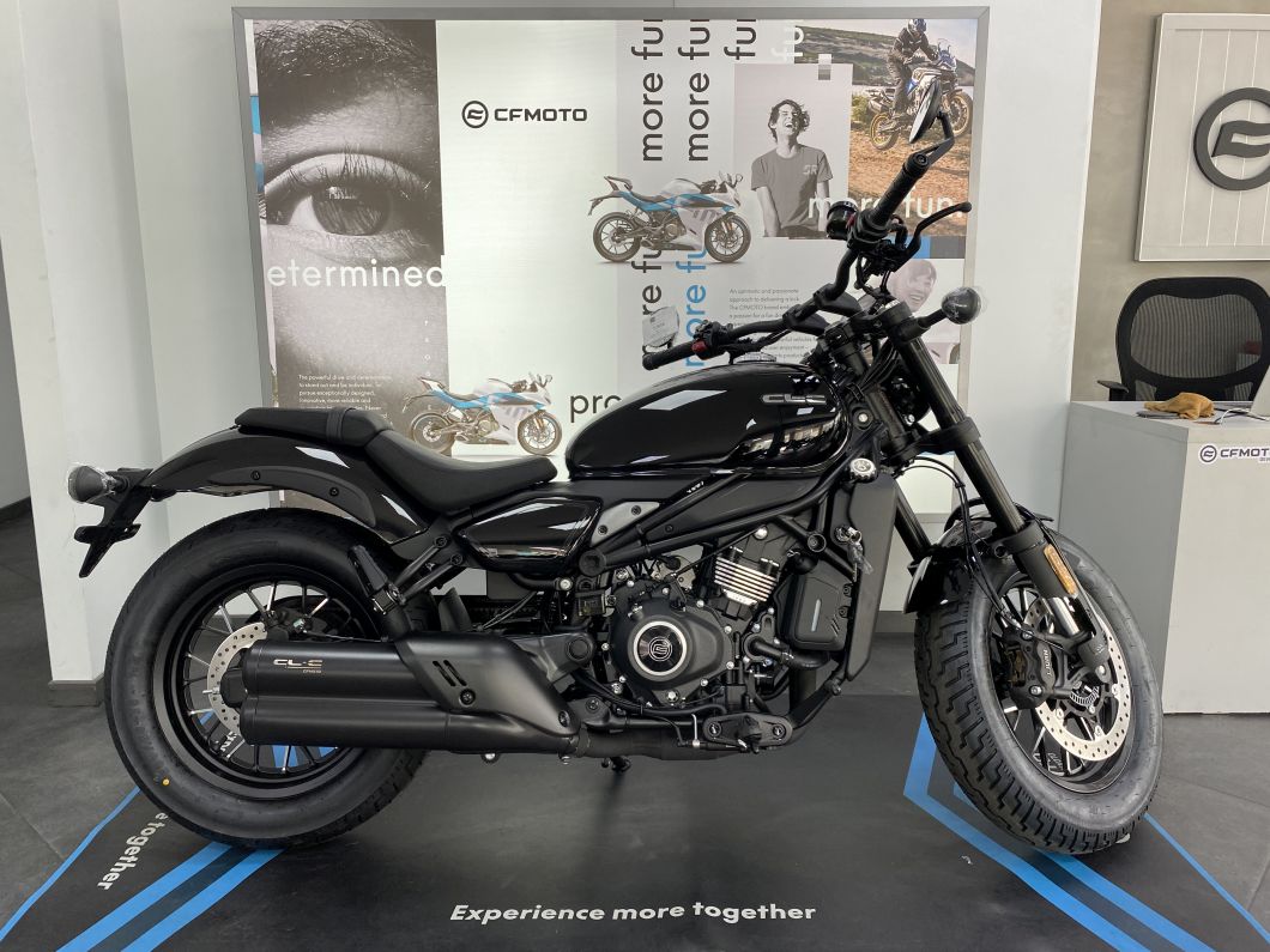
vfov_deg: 53.1
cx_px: 635
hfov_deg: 67.3
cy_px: 476
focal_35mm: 26
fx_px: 954
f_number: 1.8
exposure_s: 1/100
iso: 64
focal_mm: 4.25
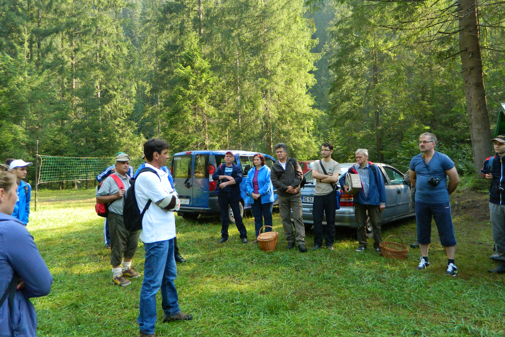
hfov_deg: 67.4
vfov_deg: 47.8
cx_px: 257
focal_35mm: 27
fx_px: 379
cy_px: 147
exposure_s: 1/250
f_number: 3.1
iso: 250
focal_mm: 4.5
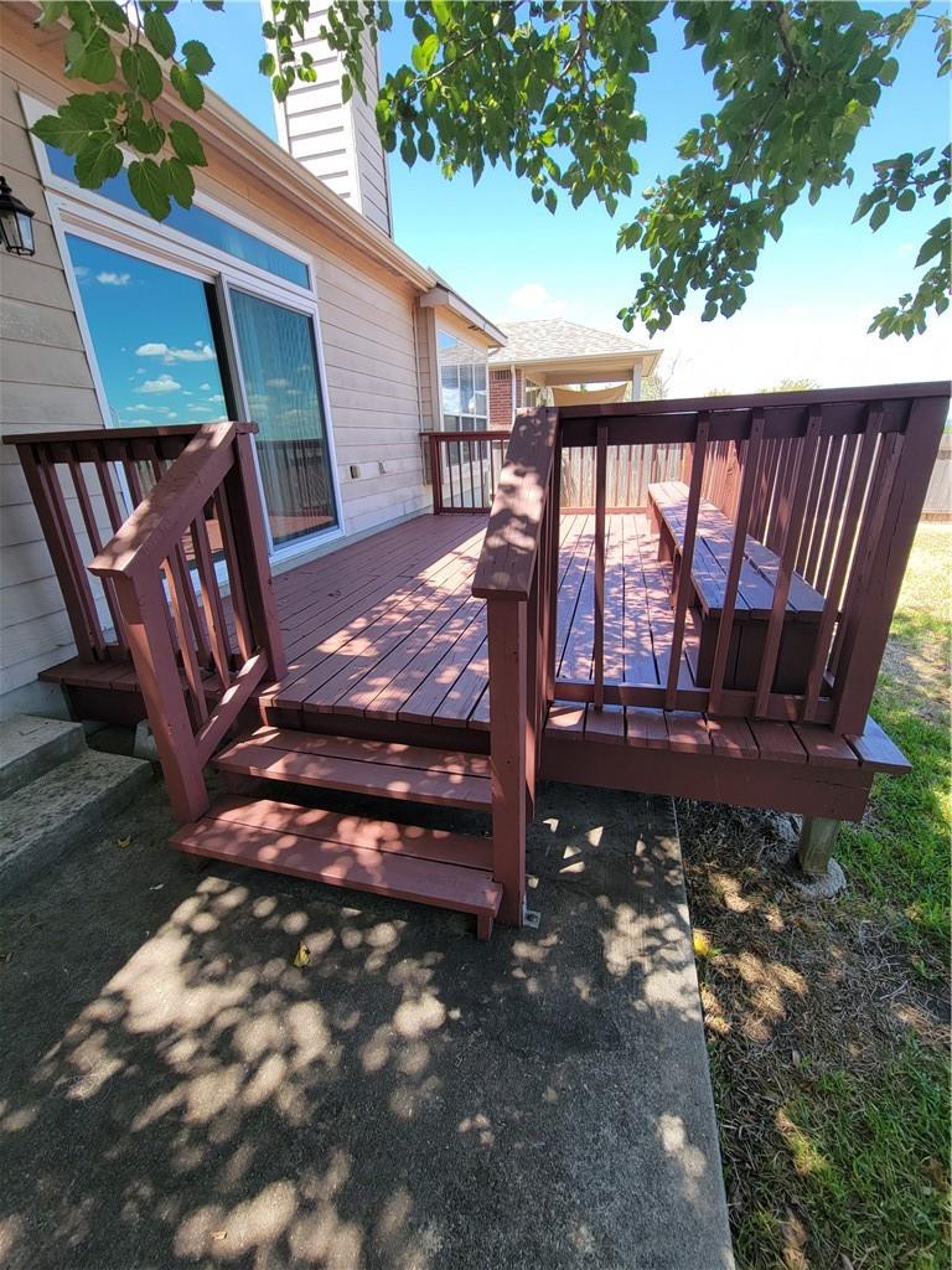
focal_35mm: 13
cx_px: 476
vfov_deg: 106.2
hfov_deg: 89.9
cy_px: 635
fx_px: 477
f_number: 2.2
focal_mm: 2.2
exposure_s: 1/309
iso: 50
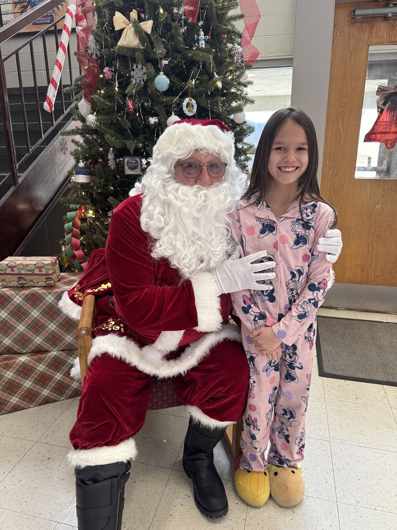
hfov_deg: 56.8
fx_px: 367
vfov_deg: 71.6
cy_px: 265
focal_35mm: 24
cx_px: 198
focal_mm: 6.76
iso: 200
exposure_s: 1/120
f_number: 1.78
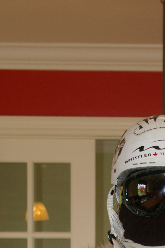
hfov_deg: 8.7
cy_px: 336
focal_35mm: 156
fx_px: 1072
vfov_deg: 12.7
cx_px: 174
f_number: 4.5
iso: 200
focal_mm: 38
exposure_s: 1/60
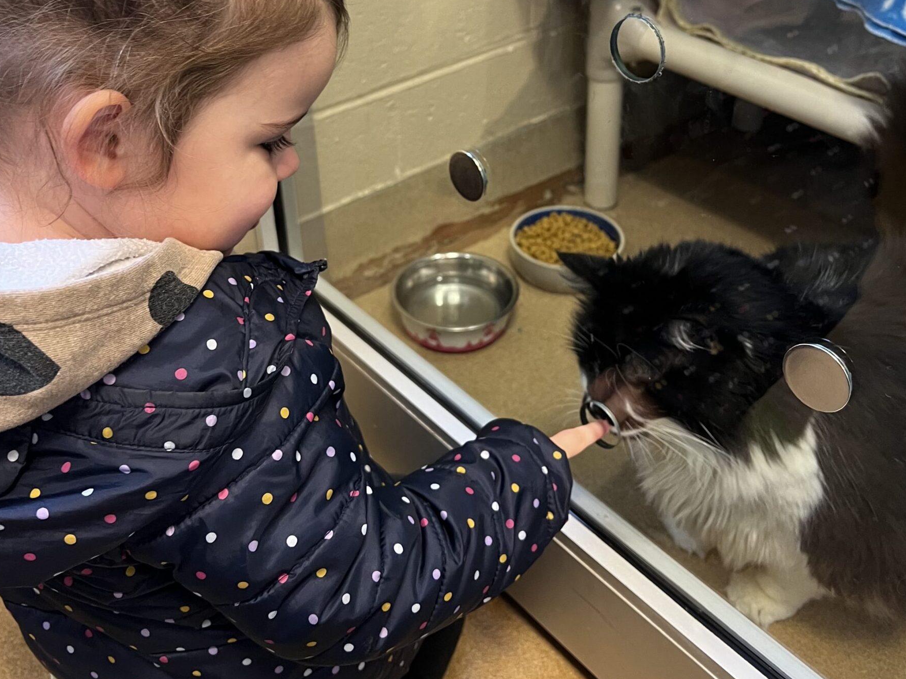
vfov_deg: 51.3
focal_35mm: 27
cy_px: 346
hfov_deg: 65.3
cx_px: 465
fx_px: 707
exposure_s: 1/60
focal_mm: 5.7
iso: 200
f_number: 1.5
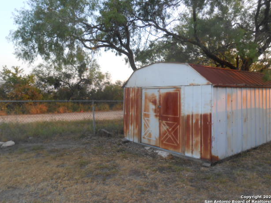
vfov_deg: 51.3
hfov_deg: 65.3
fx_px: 211
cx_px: 134
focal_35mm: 27
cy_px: 99
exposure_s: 1/60
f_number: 3.5
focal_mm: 4.6
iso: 80
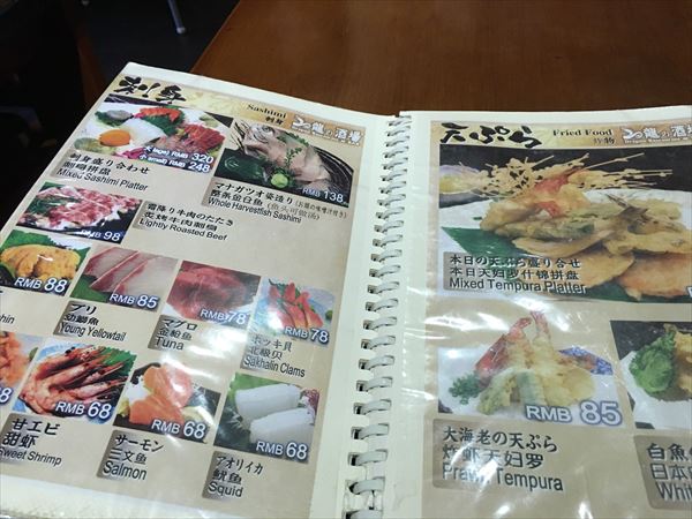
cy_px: 260
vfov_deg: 48.2
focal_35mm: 29
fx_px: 580
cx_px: 346
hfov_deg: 61.7
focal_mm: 4.15
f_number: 2.2
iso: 160
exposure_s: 1/33
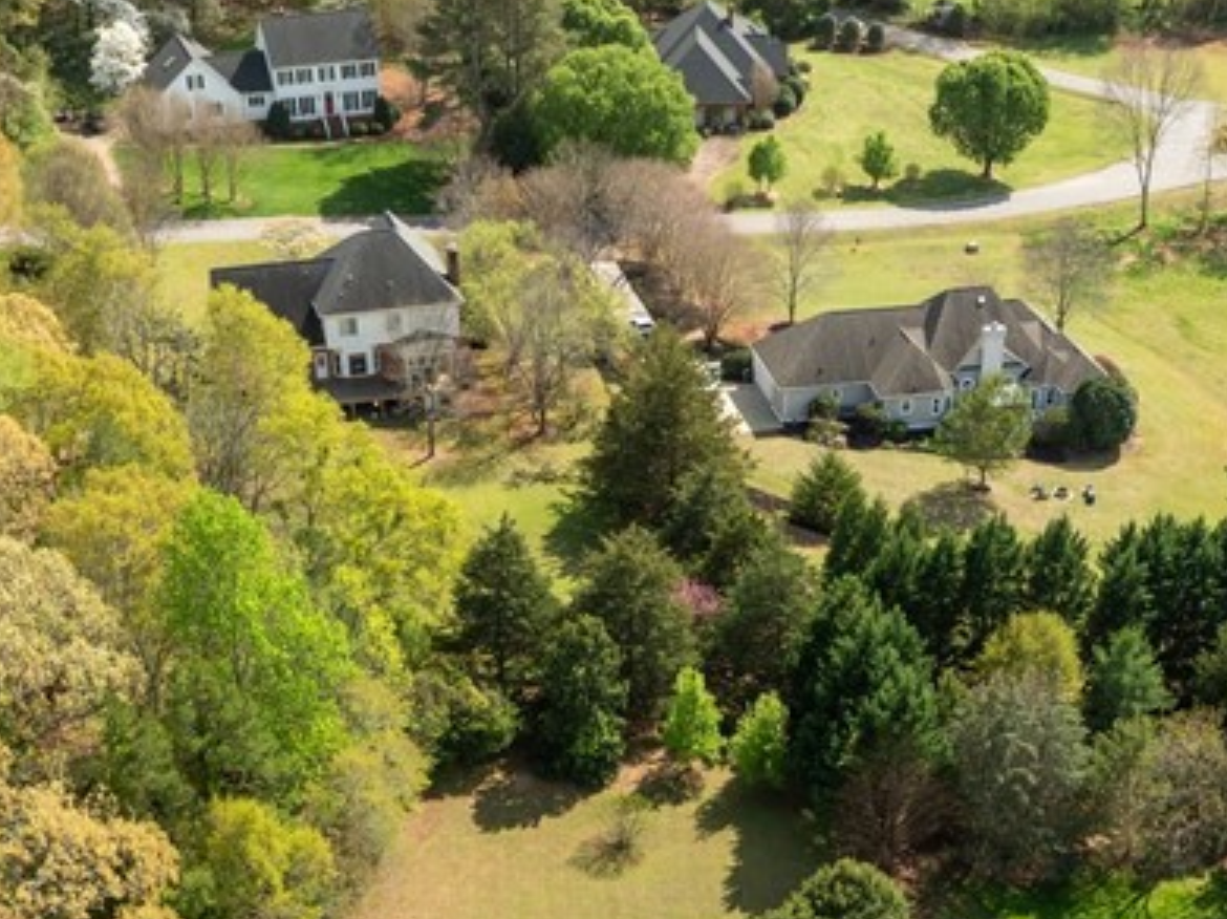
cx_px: 643
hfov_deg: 30.7
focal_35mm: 63
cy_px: 1157
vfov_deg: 21.3
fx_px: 2232
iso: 100
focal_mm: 12.29
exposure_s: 1/40
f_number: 4.5
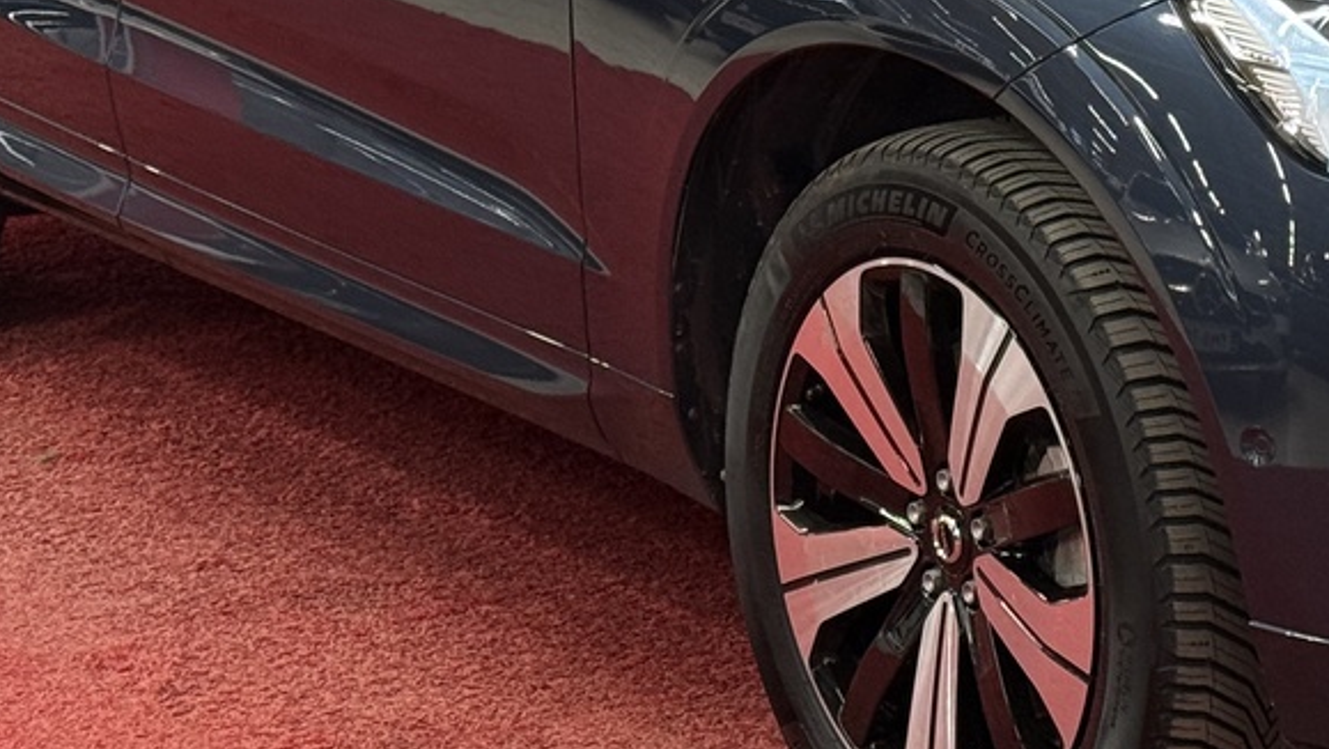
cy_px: -115
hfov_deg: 16.3
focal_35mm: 130
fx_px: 4582
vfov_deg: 9.2
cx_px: 1187
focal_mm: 6.76
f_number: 1.78
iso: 80
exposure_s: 1/121
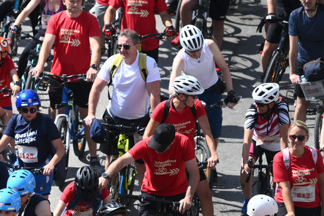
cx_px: -82
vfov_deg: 3.7
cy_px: 177
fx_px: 3385
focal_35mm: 376
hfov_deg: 5.5
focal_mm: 120
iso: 250
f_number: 4
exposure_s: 1/1600
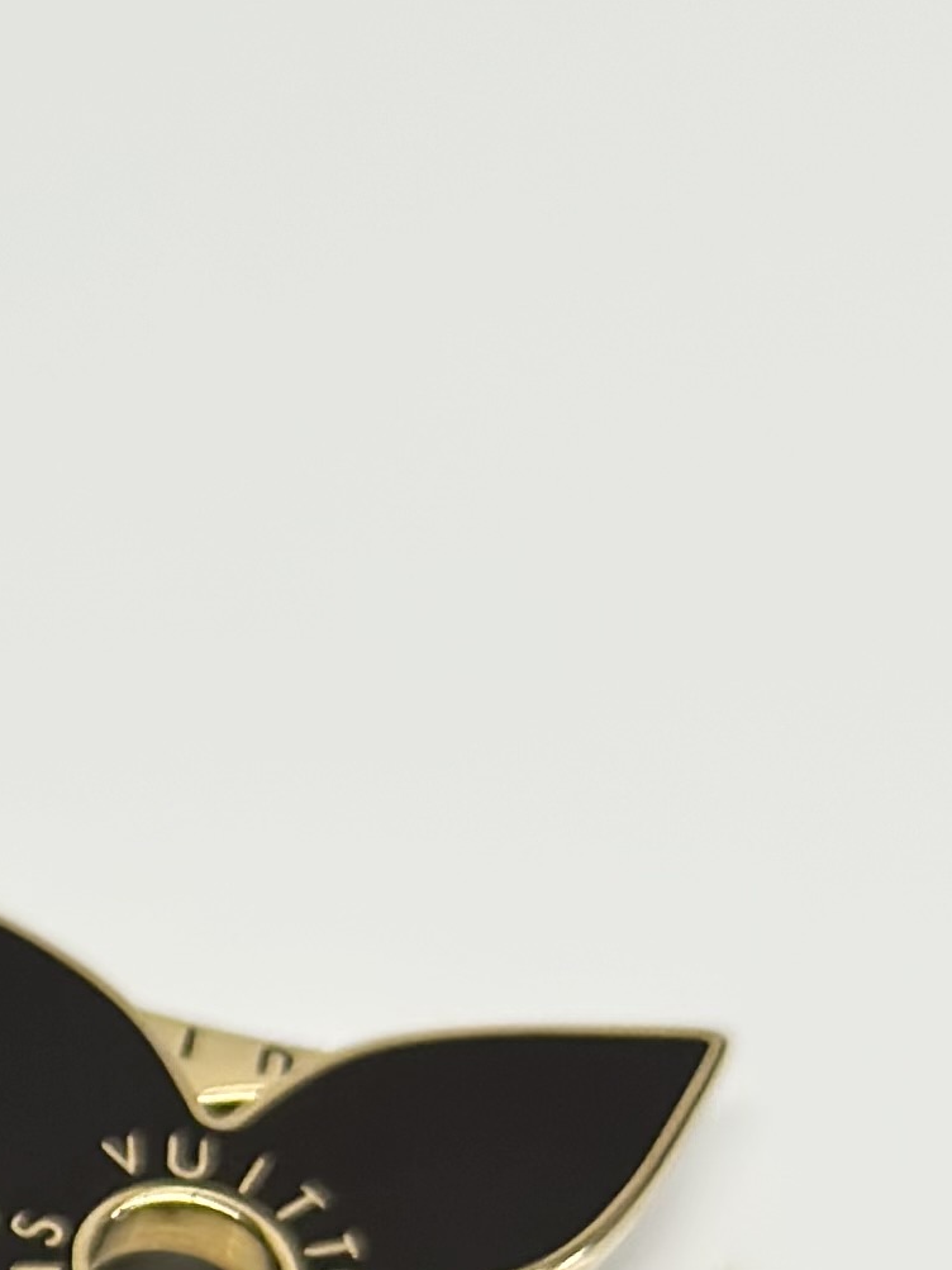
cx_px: -829
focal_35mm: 193
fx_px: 7079
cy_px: 1652
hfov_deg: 7.4
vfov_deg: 10.0
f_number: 1.78
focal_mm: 6.86
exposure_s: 1/141
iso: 80
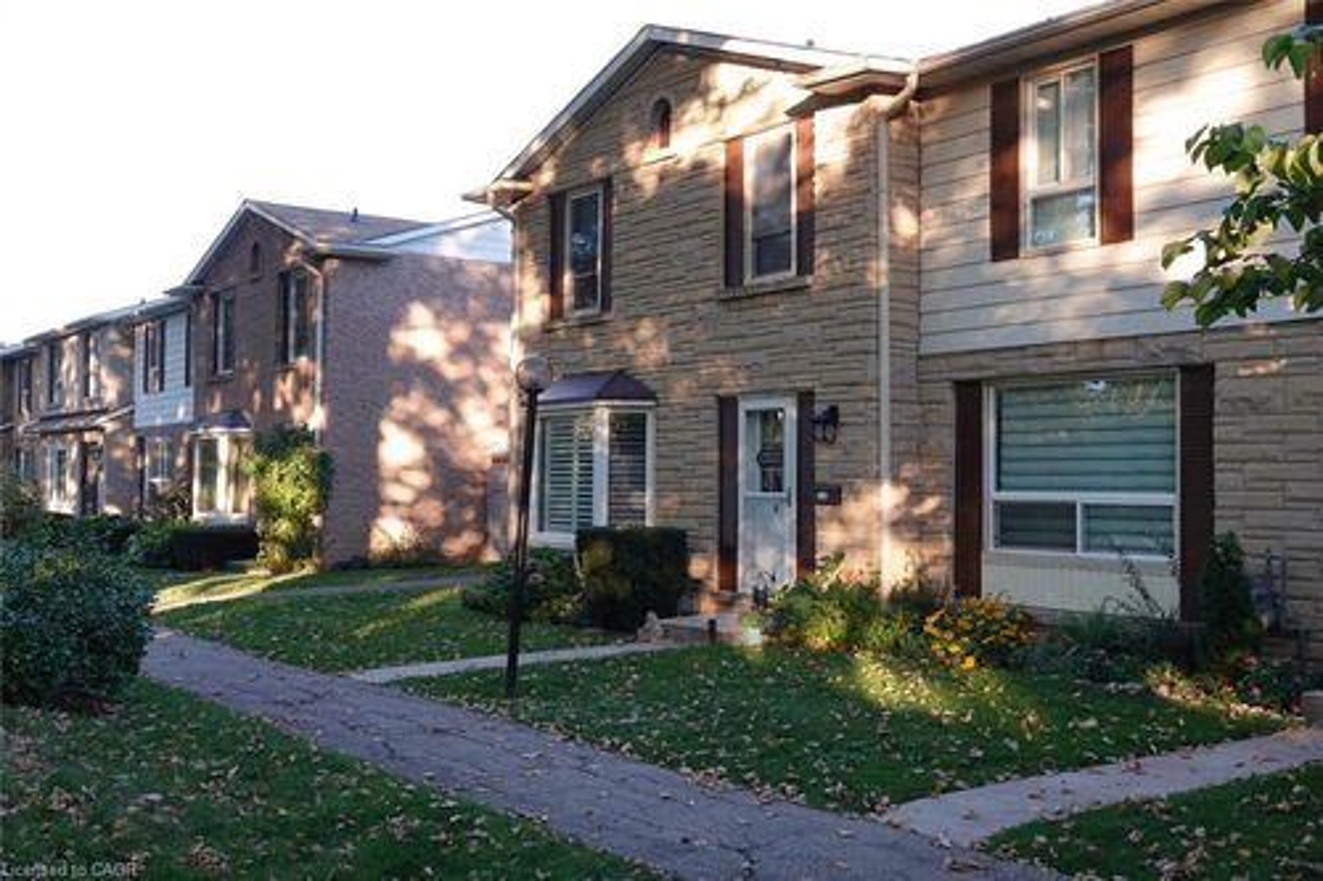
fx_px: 1359
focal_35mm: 37
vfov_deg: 35.9
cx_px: 662
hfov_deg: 51.9
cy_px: 440
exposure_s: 1/100
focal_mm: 13.7
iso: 100
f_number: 3.2
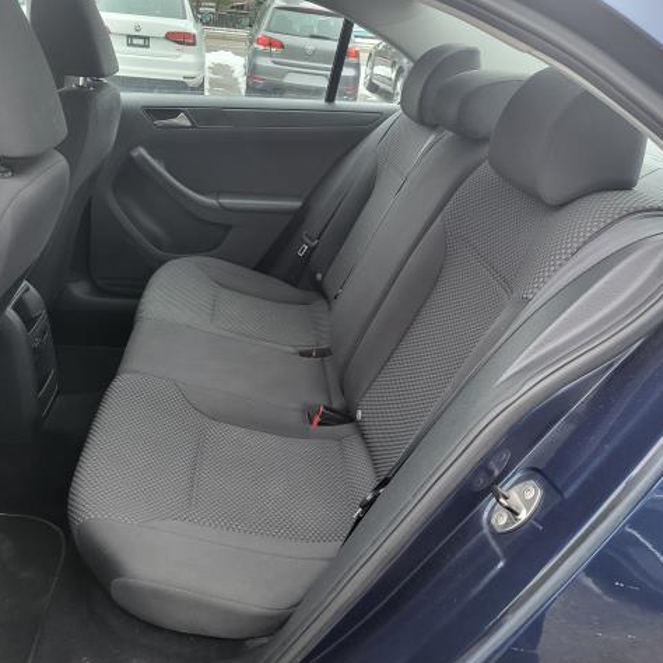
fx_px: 672
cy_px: 333
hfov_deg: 52.4
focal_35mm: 31
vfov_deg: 52.5
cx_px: 299
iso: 400
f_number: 1.8
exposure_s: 1/40
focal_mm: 5.4
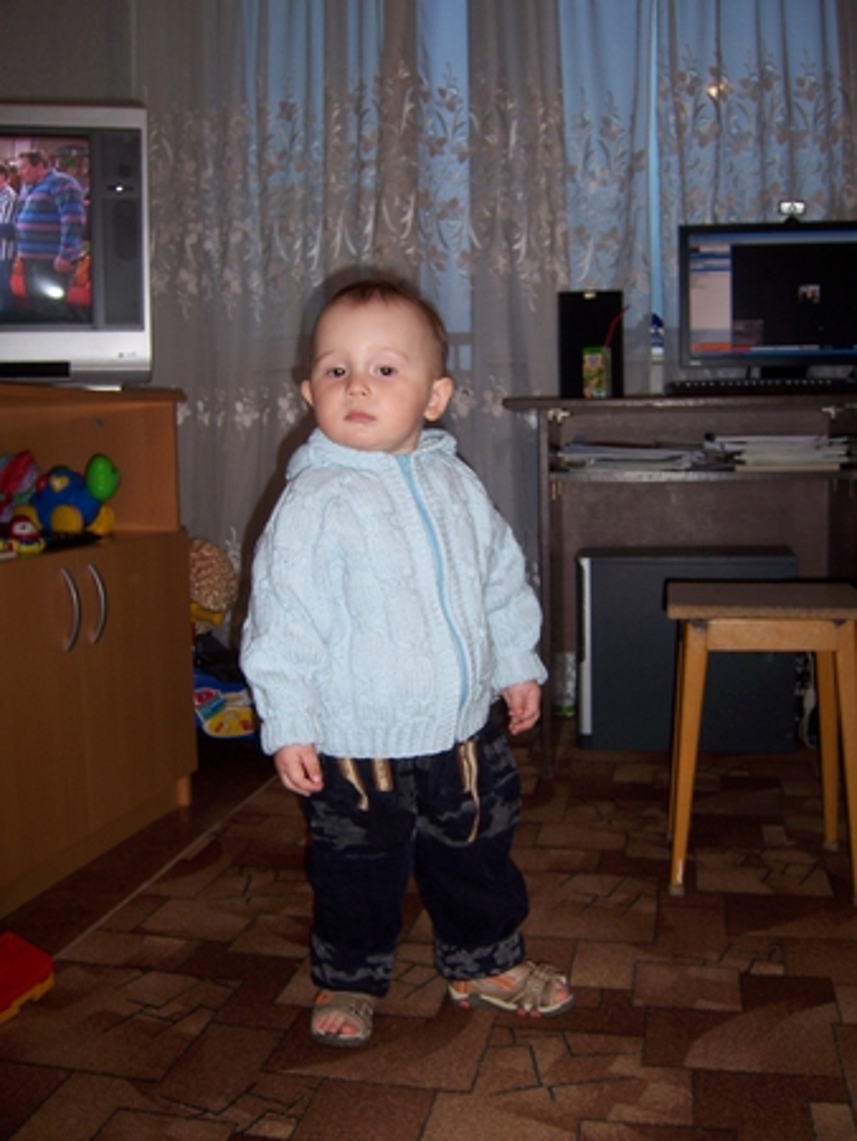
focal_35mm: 36
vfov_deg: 51.3
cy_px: 570
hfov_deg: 39.7
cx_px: 428
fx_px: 1187
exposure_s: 1/60
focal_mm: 6.2
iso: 80
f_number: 2.8
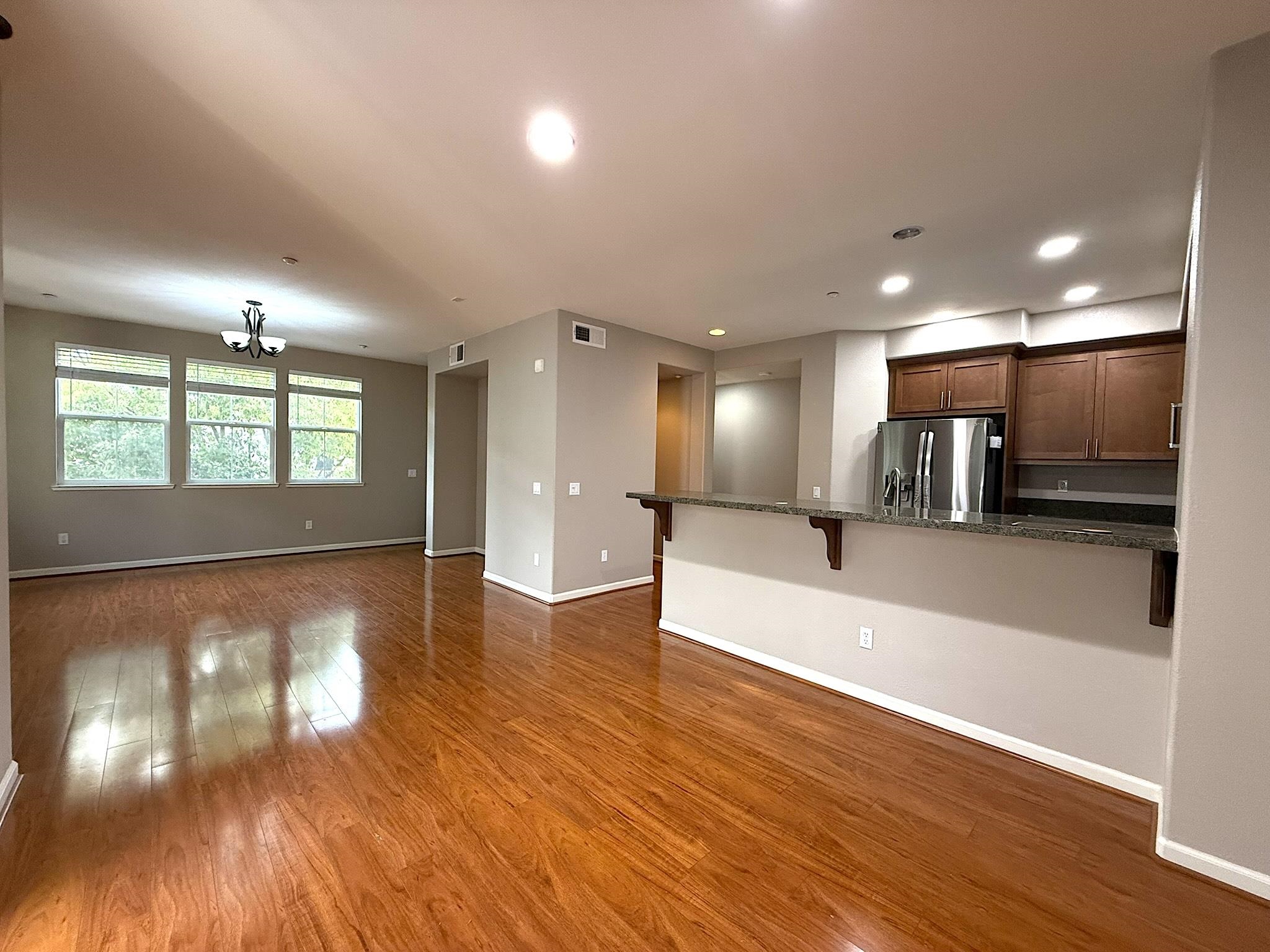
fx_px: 514
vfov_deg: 85.7
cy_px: 476
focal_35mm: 14
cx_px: 635
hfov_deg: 102.1
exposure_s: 1/120
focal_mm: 2.22
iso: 400
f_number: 2.2
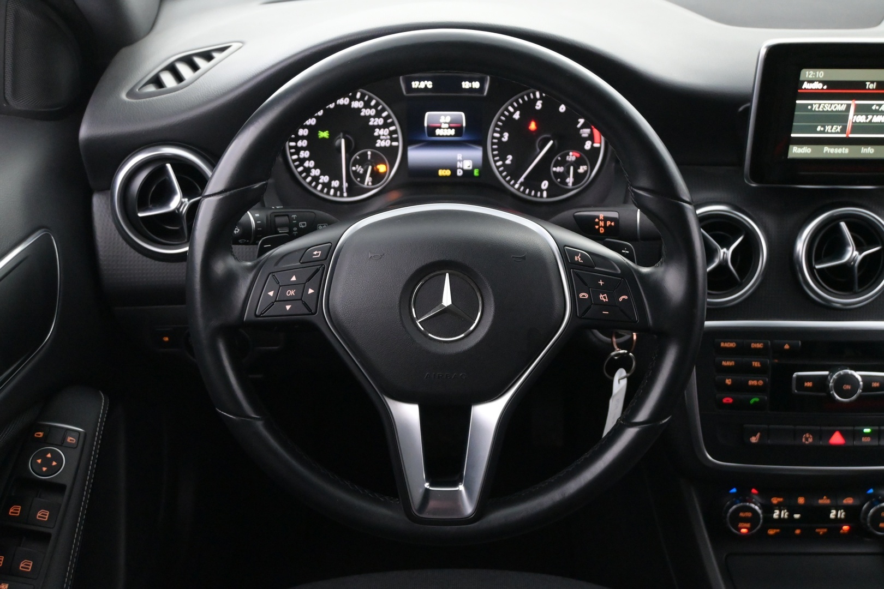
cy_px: 294
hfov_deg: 47.2
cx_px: 442
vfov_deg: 32.4
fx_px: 1013
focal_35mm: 41
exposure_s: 1/40
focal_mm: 27.5
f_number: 4.5
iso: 4500
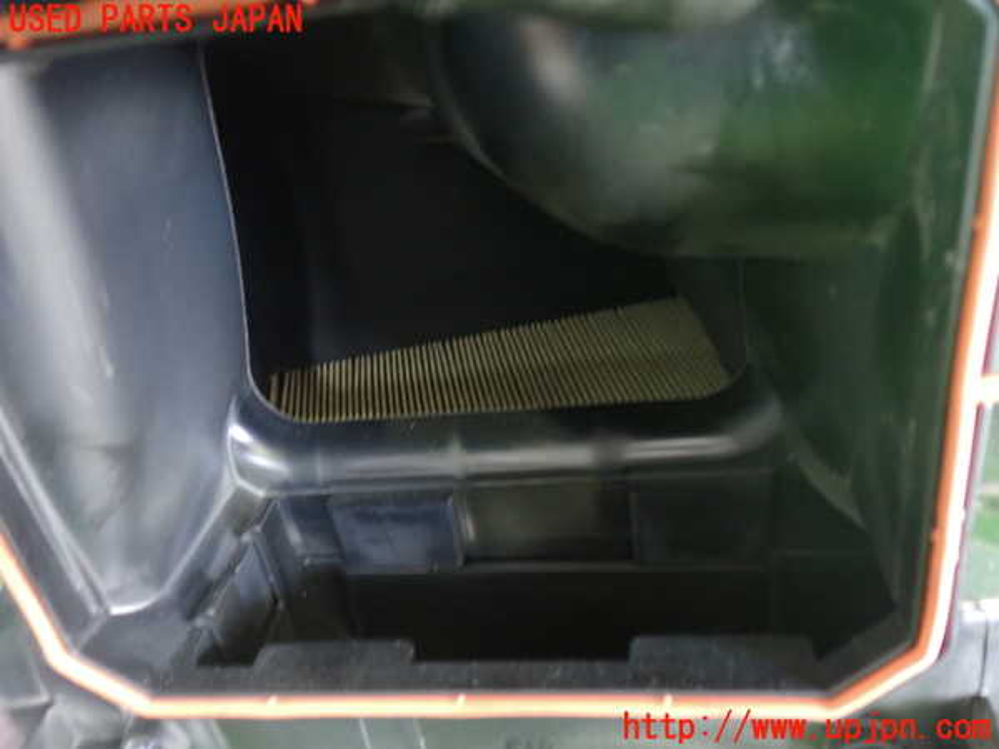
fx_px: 866
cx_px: 500
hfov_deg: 60.0
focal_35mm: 30
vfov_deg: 46.8
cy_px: 374
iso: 800
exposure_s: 1/15
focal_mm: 5.4
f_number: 2.3
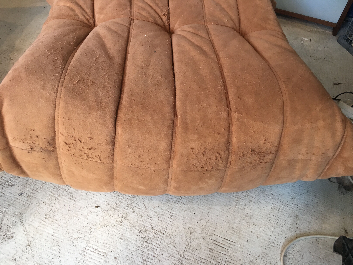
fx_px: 296
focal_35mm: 29
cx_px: 176
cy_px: 132
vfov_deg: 48.2
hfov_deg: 61.7
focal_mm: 4.15
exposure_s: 1/33
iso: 80
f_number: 2.2
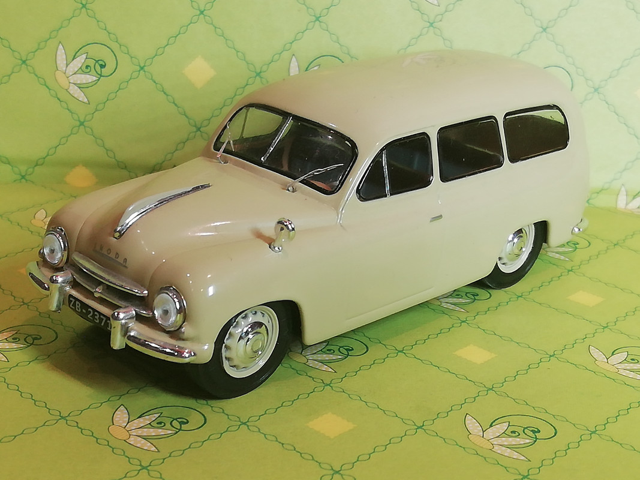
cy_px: 240
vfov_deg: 23.3
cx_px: 320
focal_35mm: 63
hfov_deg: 30.7
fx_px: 1165
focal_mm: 3.46
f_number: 2.2
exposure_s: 1/33.3
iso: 100
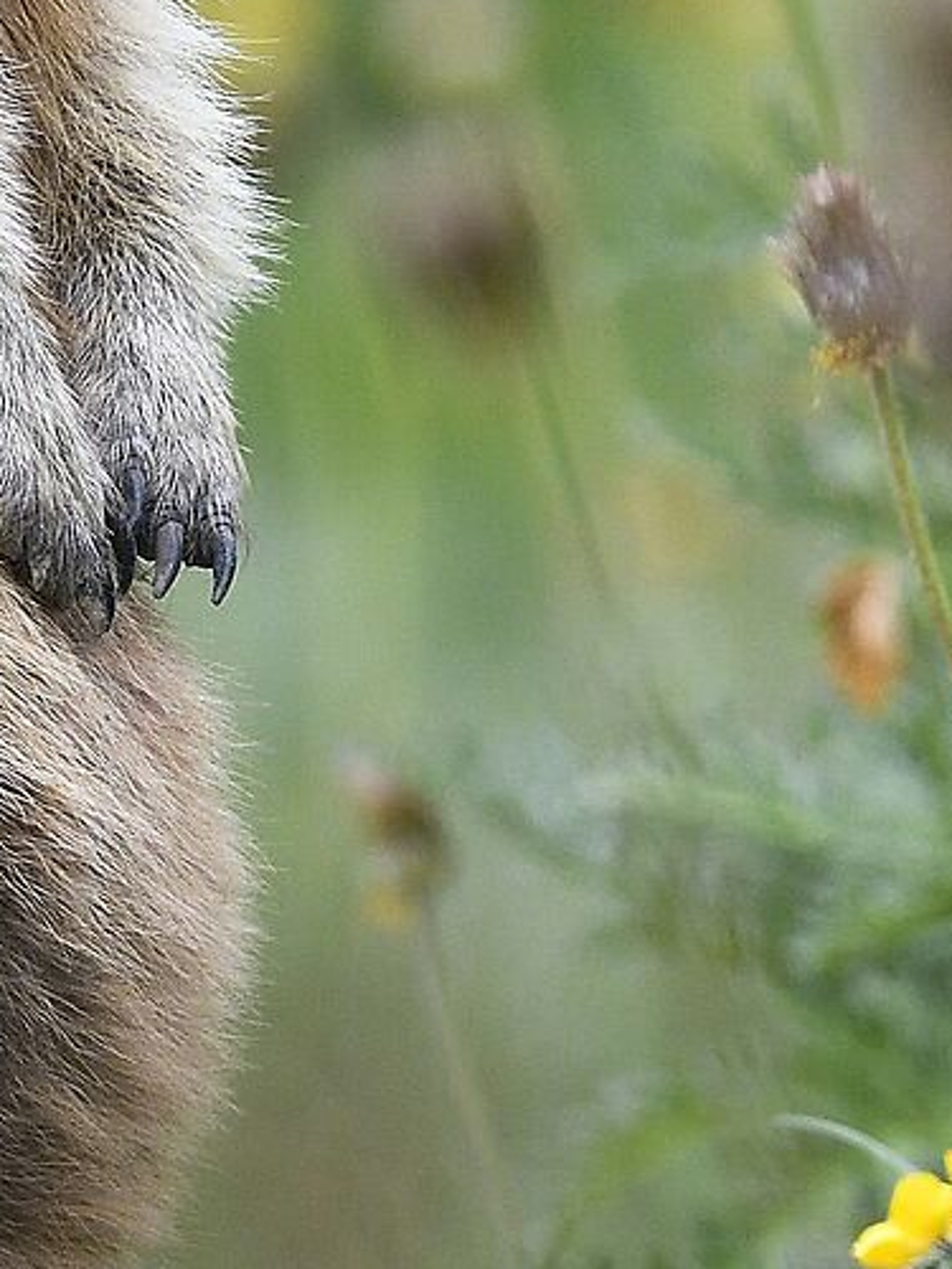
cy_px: 175
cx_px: -371
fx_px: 101610
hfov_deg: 0.5
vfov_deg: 0.7
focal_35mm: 2771
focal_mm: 400
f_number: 7.1
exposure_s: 1/1600
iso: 1000
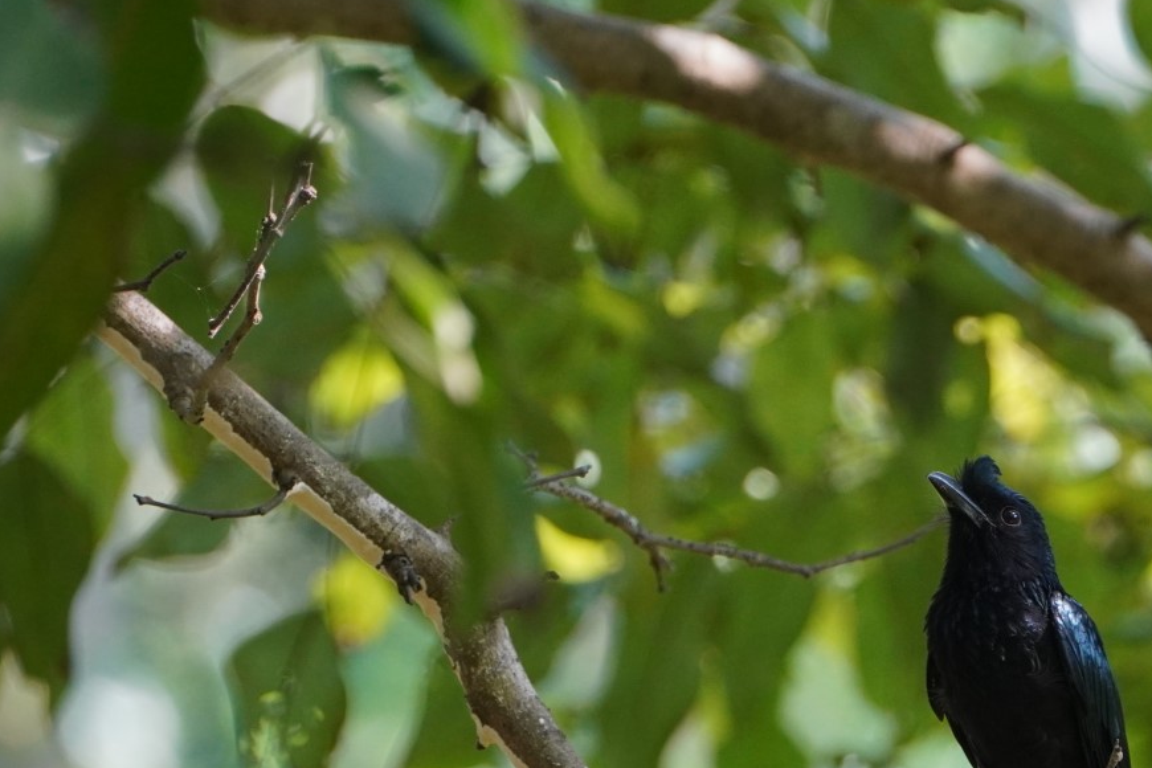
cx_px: 1005
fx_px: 26814
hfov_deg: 2.5
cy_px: 682
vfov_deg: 1.6
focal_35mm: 838
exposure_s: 1/400
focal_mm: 300
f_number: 5.6
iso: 1000
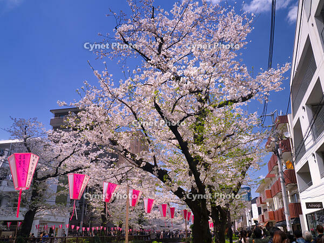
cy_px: 122
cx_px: 162
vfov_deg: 46.8
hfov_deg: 60.0
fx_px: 281
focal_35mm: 30
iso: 200
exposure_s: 1/160
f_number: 9
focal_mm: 15
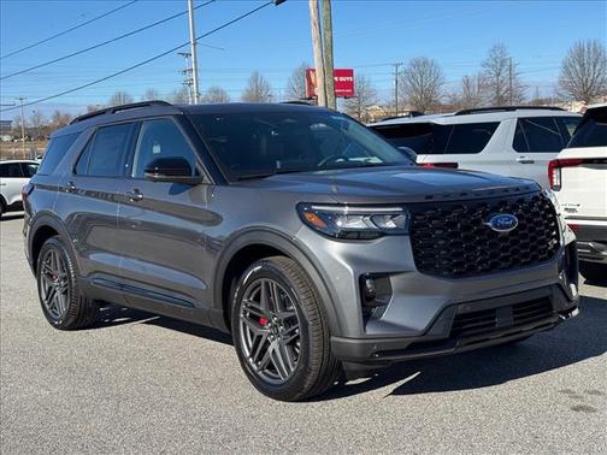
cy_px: 228
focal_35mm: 48
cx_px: 304
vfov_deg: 30.3
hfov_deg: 39.7
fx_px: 842
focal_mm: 6.76
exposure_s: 1/3610
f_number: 1.78
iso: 64
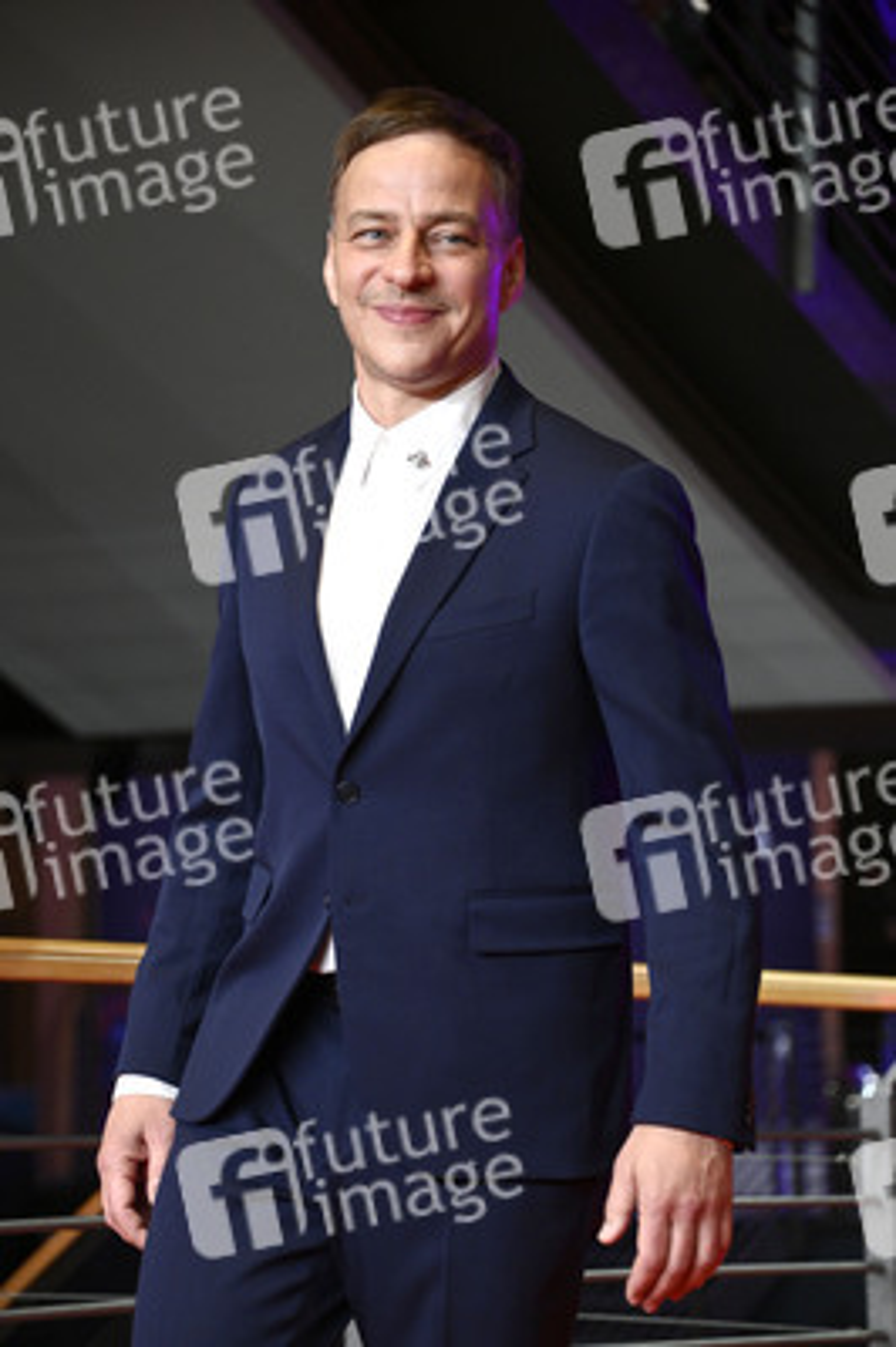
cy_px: 674
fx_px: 4674
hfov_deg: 10.9
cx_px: 448
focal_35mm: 125
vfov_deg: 16.4
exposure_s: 1/200
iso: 5000
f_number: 5.6
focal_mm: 125
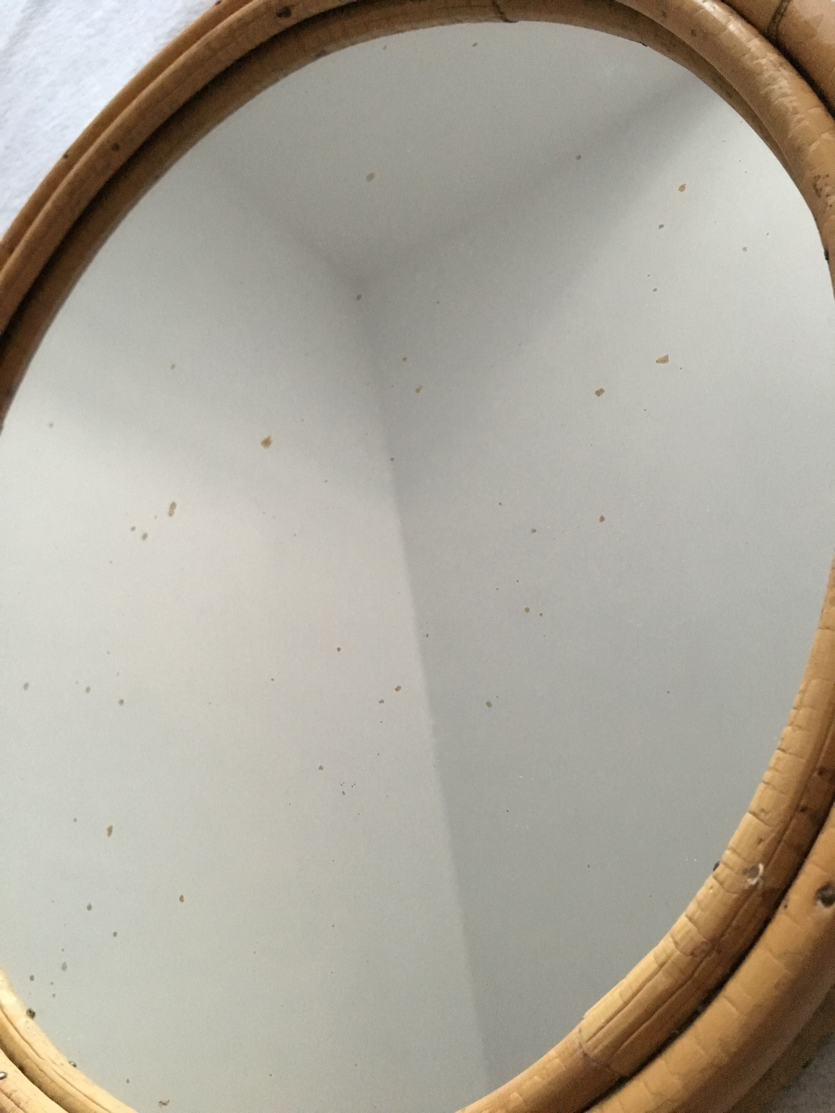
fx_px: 933
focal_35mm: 29
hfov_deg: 48.2
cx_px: 418
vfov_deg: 61.7
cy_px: 556
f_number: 2.2
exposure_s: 1/17
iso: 320
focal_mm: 4.15
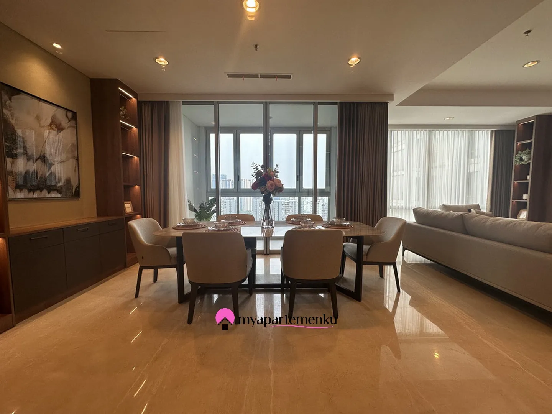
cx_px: 276
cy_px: 207
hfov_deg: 102.1
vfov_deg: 85.7
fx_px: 223
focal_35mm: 14
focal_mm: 2.22
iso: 64
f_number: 2.2
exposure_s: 1/100
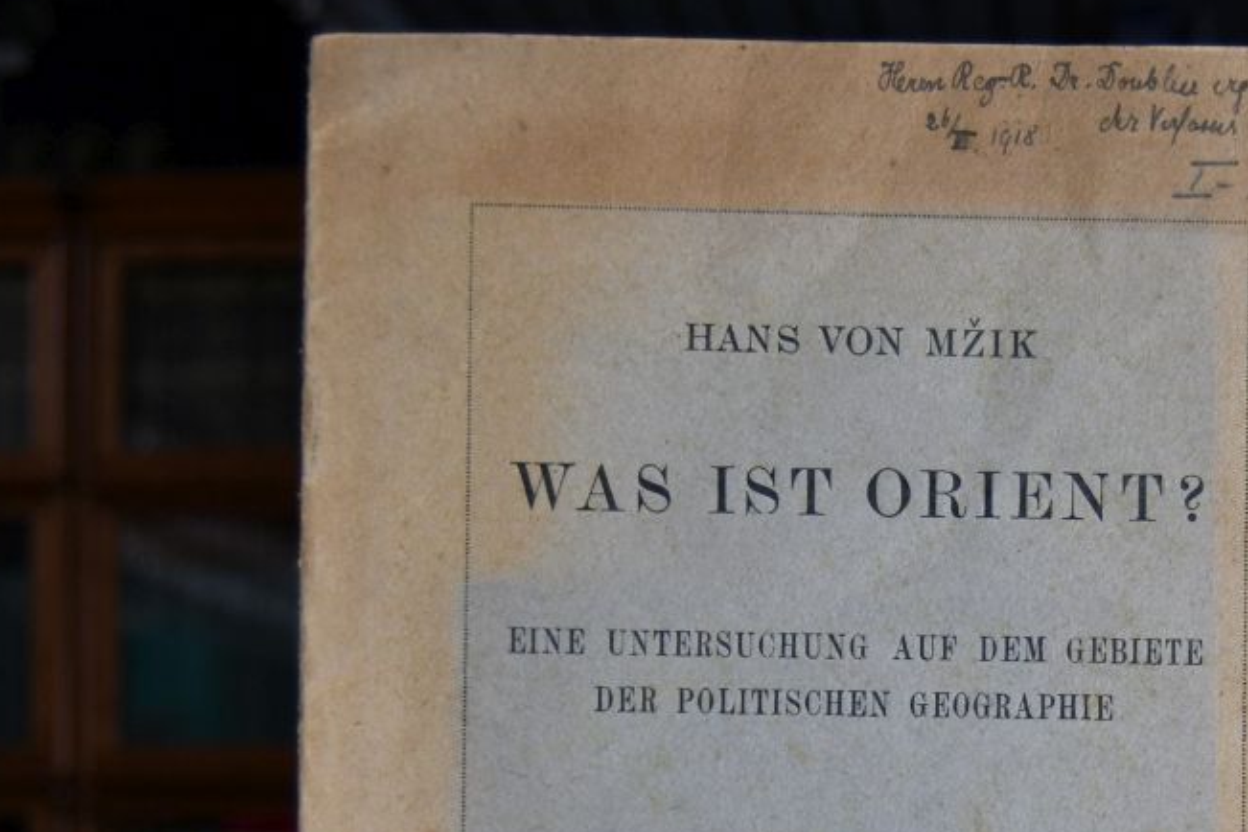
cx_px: 949
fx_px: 2461
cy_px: 864
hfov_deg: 28.0
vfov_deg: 18.6
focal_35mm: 71
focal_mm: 22
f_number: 3.5
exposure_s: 1/125
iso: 1100
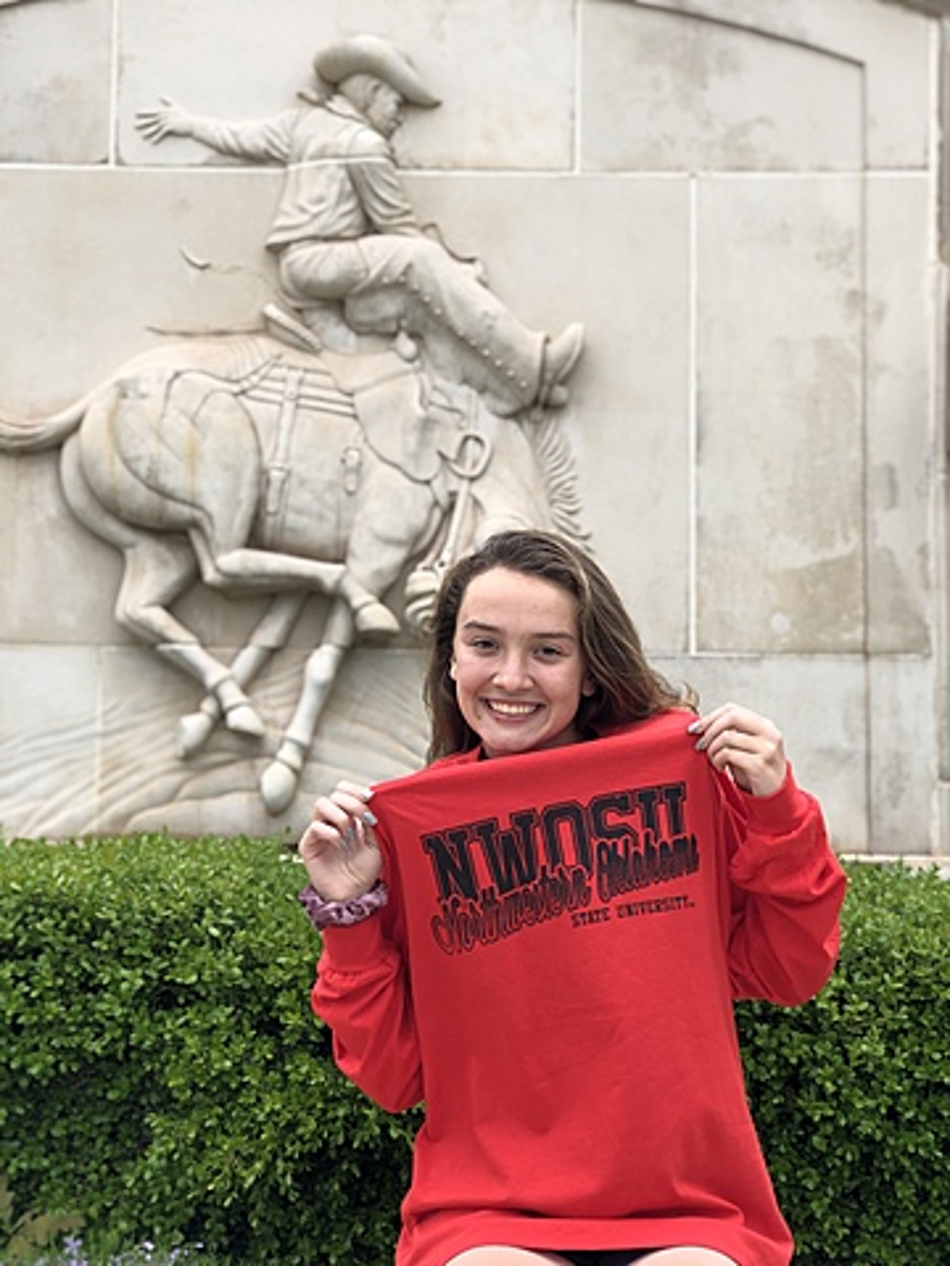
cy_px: 633
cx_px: 475
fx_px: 2086
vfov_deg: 33.8
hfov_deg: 25.7
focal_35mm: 57
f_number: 2.8
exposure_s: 1/237
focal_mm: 6.6
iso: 20
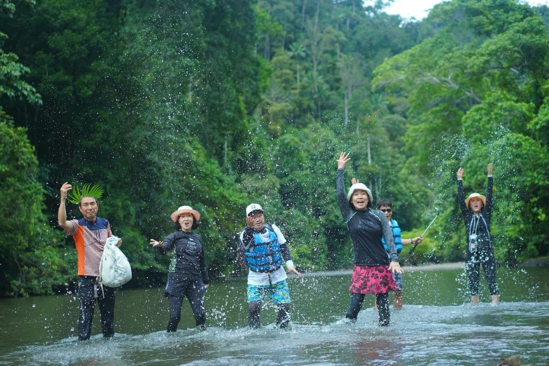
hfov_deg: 36.2
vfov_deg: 24.6
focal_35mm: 55
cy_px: 183
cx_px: 274
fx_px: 839
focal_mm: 55
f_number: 2.5
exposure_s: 1/1600
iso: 640
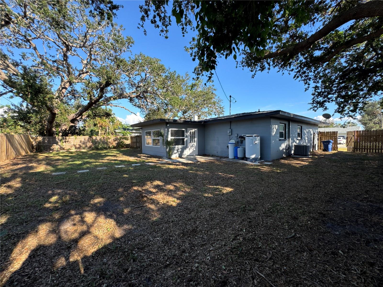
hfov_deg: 102.1
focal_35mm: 14
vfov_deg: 85.7
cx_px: 192
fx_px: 155
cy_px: 144
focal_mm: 2.22
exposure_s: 1/412
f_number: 2.2
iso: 40
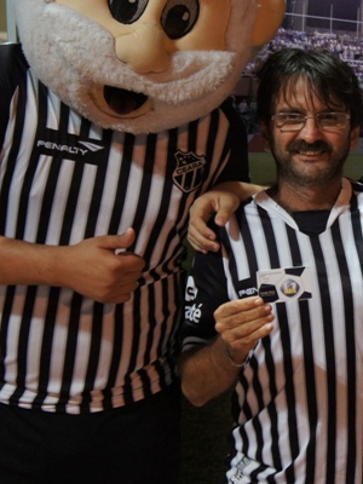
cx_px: 403
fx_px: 1328
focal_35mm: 95
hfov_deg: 15.2
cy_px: 171
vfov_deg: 20.6
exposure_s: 1/30
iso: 1600
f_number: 4.5
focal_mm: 33
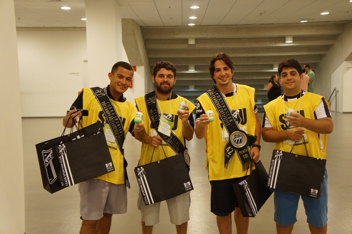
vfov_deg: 25.7
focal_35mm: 52
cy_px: 117
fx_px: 513
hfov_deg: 37.9
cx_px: 176
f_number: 4.5
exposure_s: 1/60
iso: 2500
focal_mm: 35
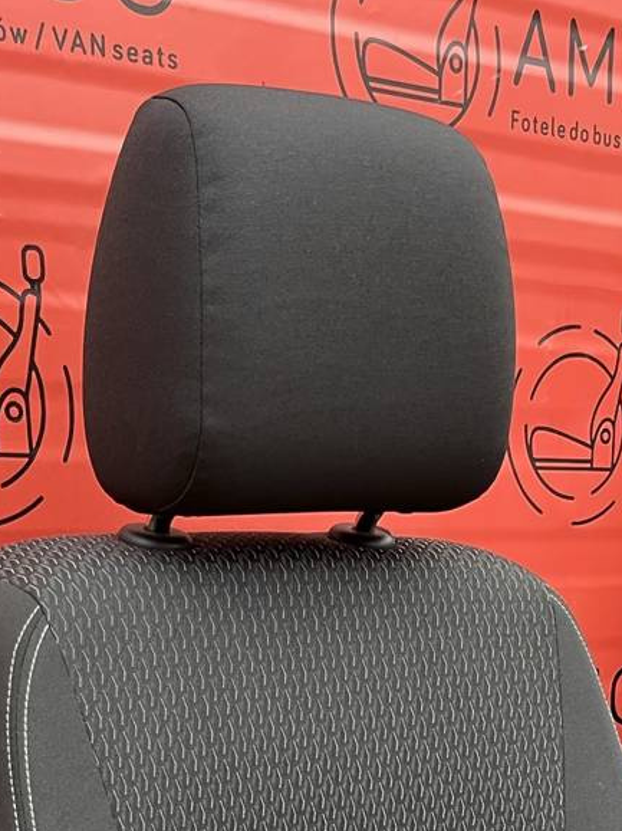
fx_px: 1726
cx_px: 576
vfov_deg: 23.2
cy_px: 1147
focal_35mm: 72
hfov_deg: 20.0
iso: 125
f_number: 1.6
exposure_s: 1/99
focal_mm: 5.1
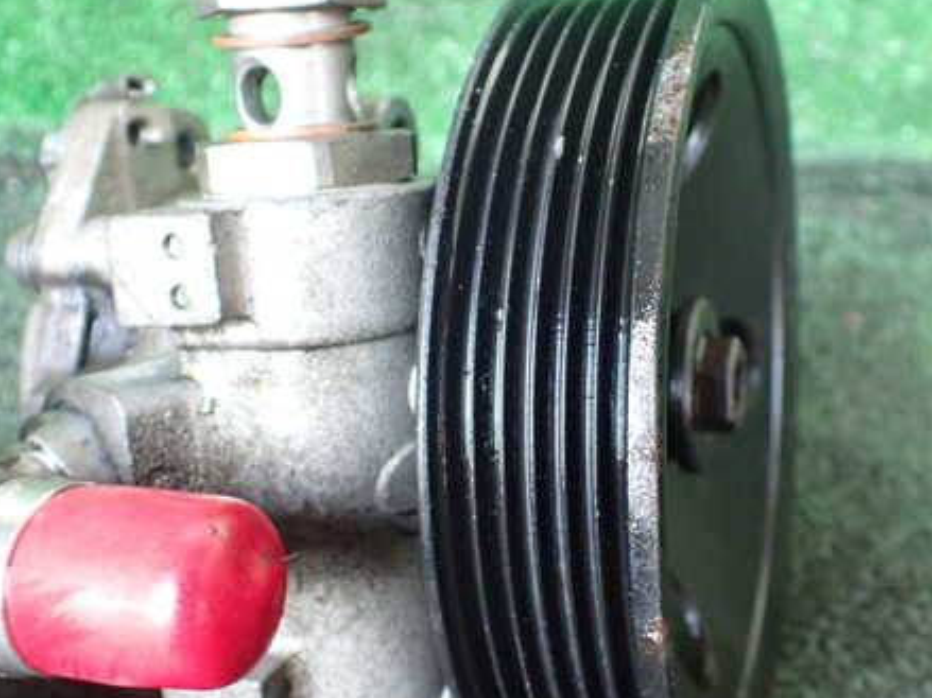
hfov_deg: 45.6
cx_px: 552
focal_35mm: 41
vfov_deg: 35.1
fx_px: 1104
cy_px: 348
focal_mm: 5.4
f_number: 2.3
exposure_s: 1/50
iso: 800
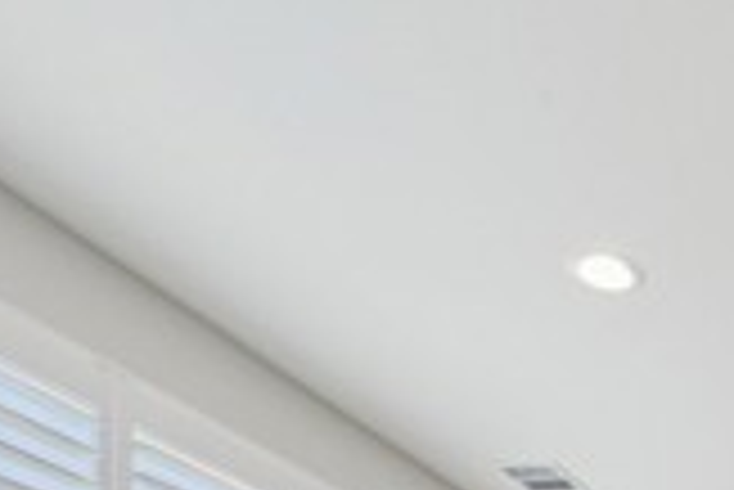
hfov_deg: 31.9
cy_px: 904
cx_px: 955
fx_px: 959
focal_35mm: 47
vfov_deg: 20.0
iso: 400
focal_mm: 12
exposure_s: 1/20
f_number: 11
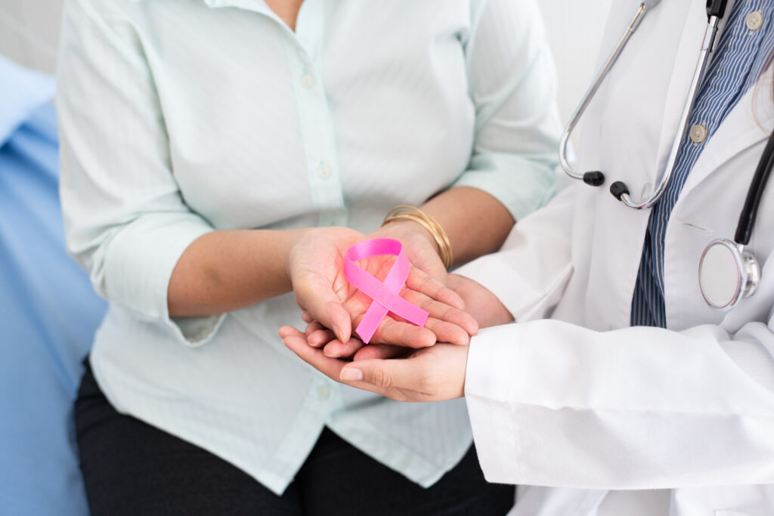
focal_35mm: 50
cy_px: 258
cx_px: 387
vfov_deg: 27.0
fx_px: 1075
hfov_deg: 39.6
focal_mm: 50
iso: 200
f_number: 3.5
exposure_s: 1/250
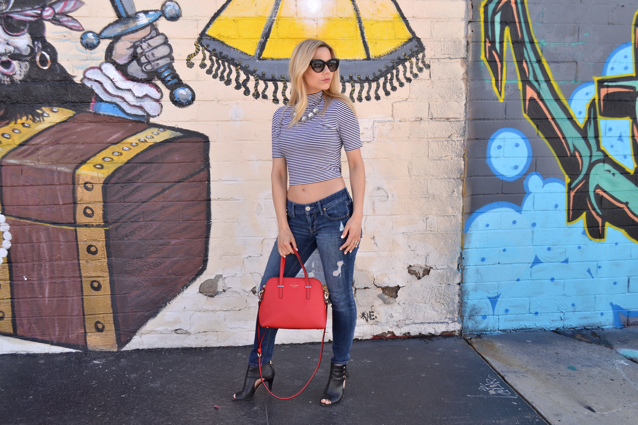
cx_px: 319
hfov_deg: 53.1
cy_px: 212
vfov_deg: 36.9
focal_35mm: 36
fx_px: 638
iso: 100
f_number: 5.6
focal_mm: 24
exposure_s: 1/160
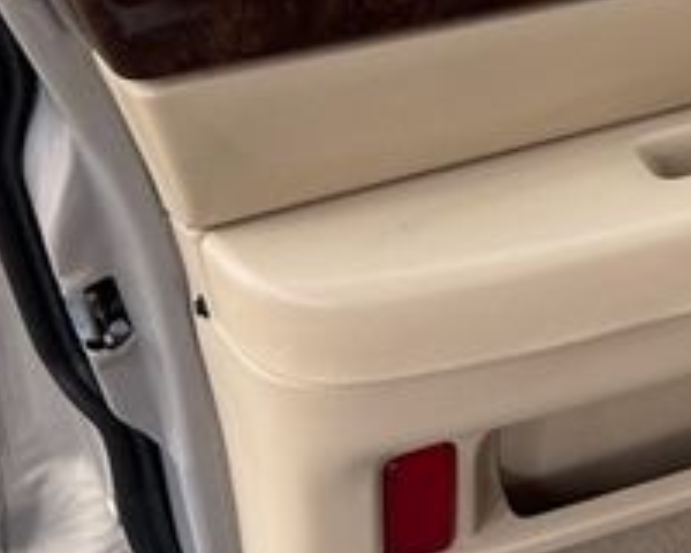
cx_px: 712
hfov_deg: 24.1
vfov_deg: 19.8
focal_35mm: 75
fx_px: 1534
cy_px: -14
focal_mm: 6.76
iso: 80
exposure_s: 1/589
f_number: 1.78
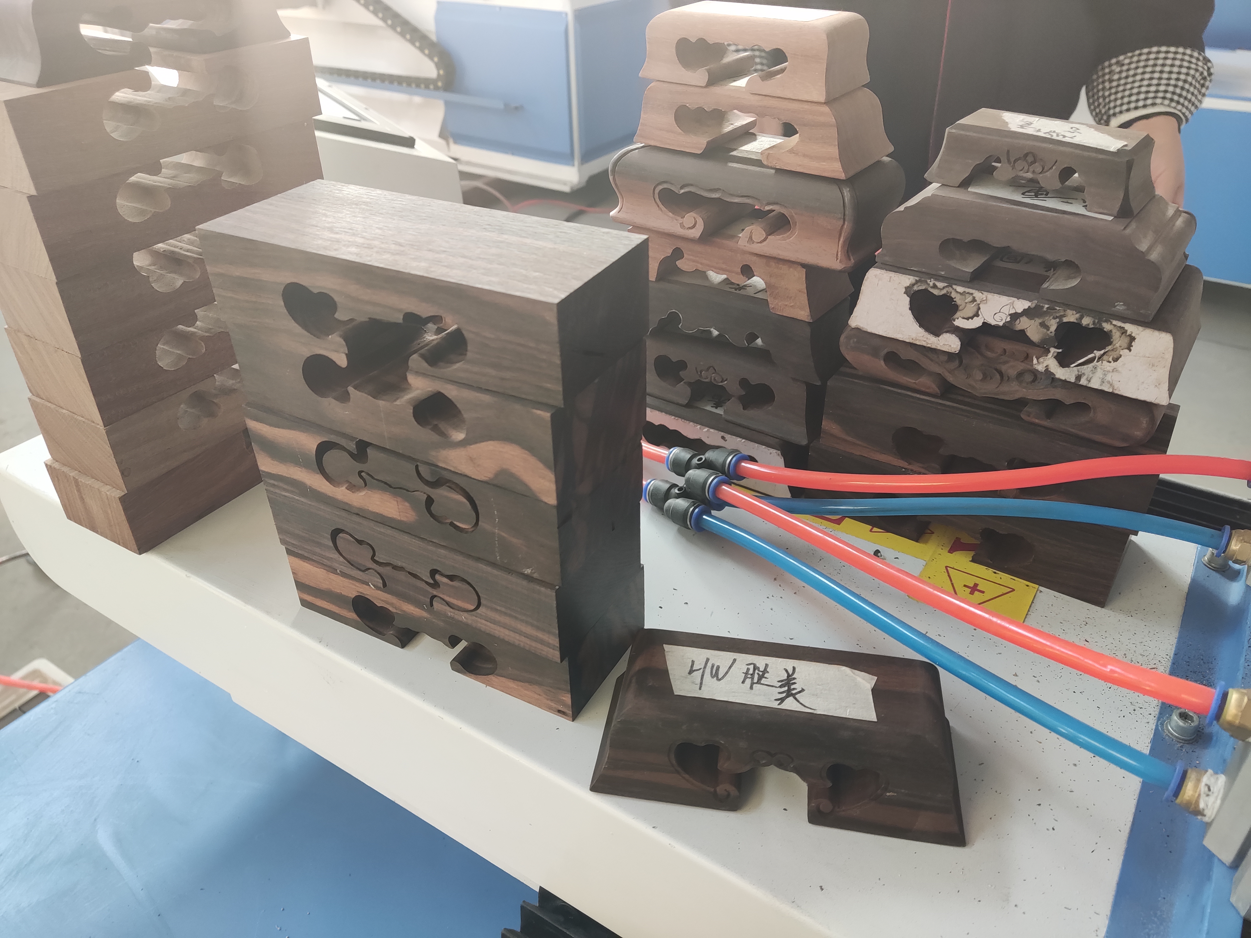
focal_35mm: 25
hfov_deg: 69.4
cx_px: 626
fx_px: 903
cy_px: 469
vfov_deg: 54.9
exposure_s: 1/50
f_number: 1.79
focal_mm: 4.71
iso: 207
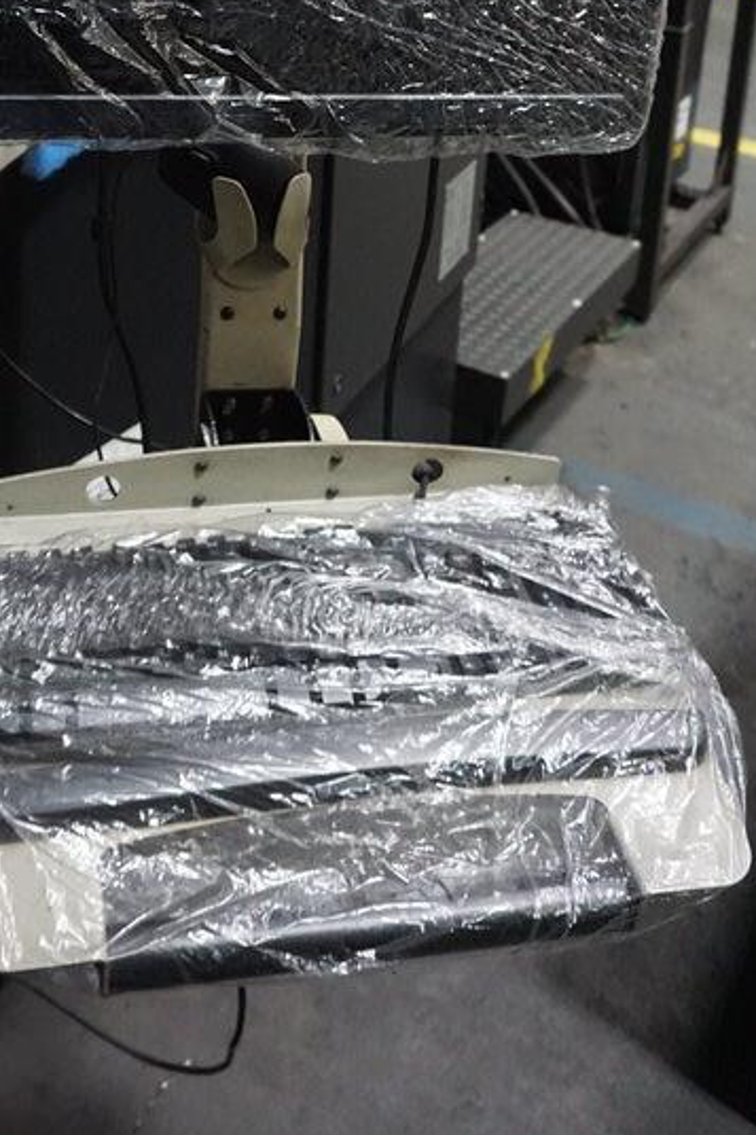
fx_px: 1355
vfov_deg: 42.7
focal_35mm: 43
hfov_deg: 30.9
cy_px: 178
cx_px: 237
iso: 3200
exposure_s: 1/100
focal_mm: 16
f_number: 3.5
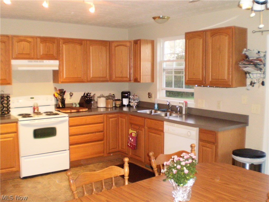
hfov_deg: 51.4
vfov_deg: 39.7
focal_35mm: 36
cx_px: 134
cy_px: 101
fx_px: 280
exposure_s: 1/30
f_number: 3.1
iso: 500
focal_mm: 6.3
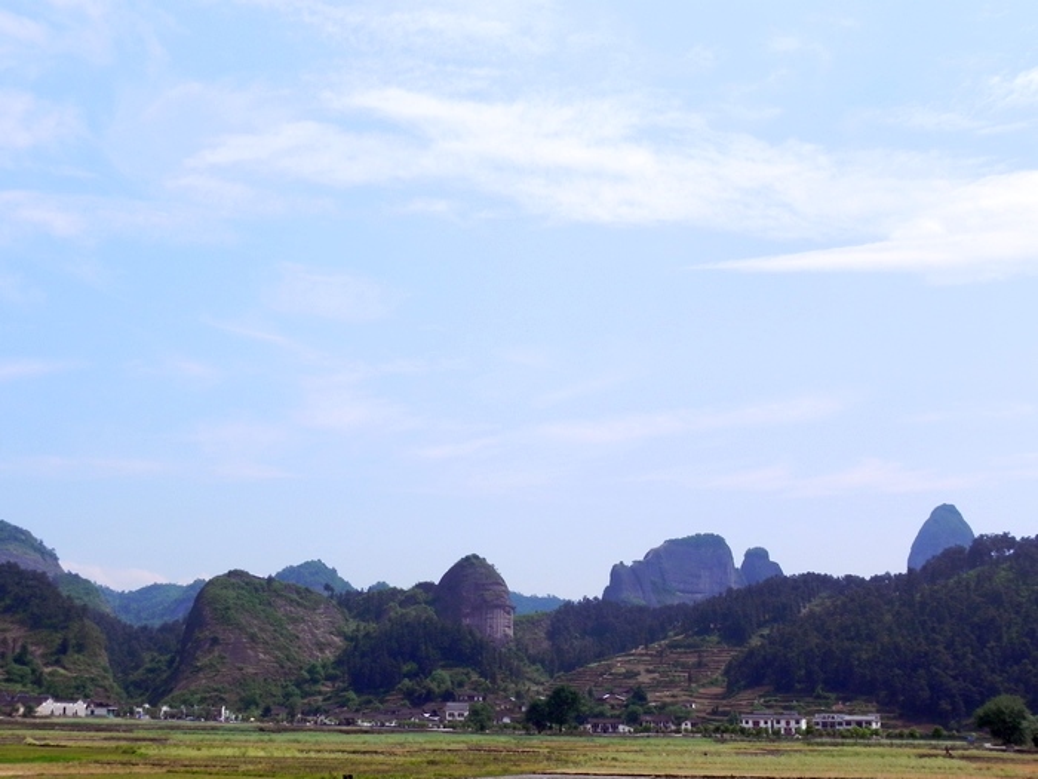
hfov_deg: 36.8
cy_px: 390
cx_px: 519
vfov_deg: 28.0
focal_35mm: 52
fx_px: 1559
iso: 160
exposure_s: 1/502
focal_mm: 9.2
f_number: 7.1
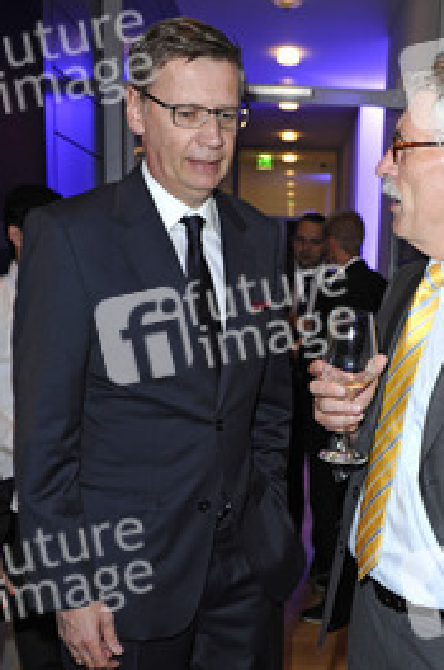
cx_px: 299
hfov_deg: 30.2
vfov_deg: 43.9
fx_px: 817
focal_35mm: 44
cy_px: 452
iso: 1600
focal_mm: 29
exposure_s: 1/40
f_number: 5
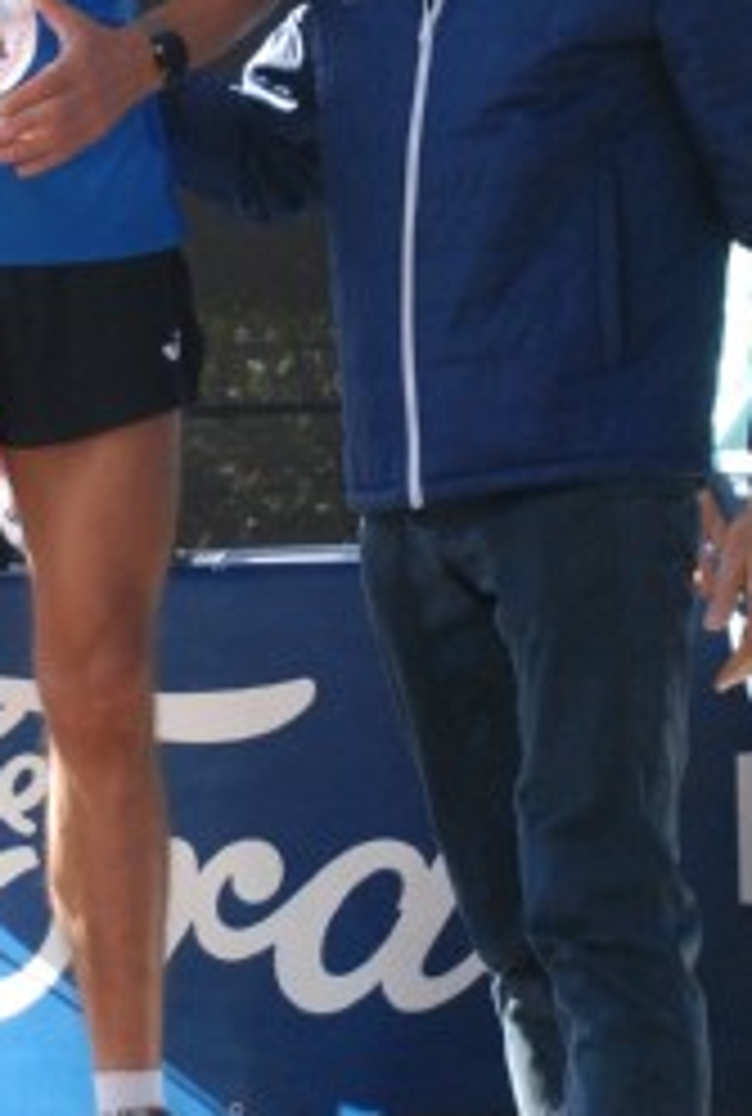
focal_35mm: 174
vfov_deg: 11.8
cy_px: 306
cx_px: 169
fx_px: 5414
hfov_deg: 7.9
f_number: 4.8
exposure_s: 1/640
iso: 1000
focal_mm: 48
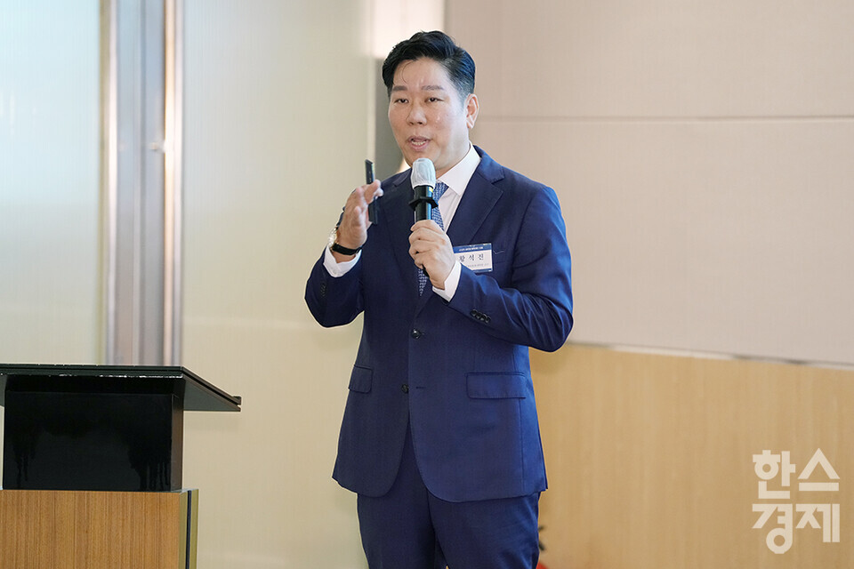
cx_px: 427
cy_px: 284
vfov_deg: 6.9
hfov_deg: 10.3
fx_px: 4744
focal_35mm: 200
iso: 3200
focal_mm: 200
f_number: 3.5
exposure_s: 1/125
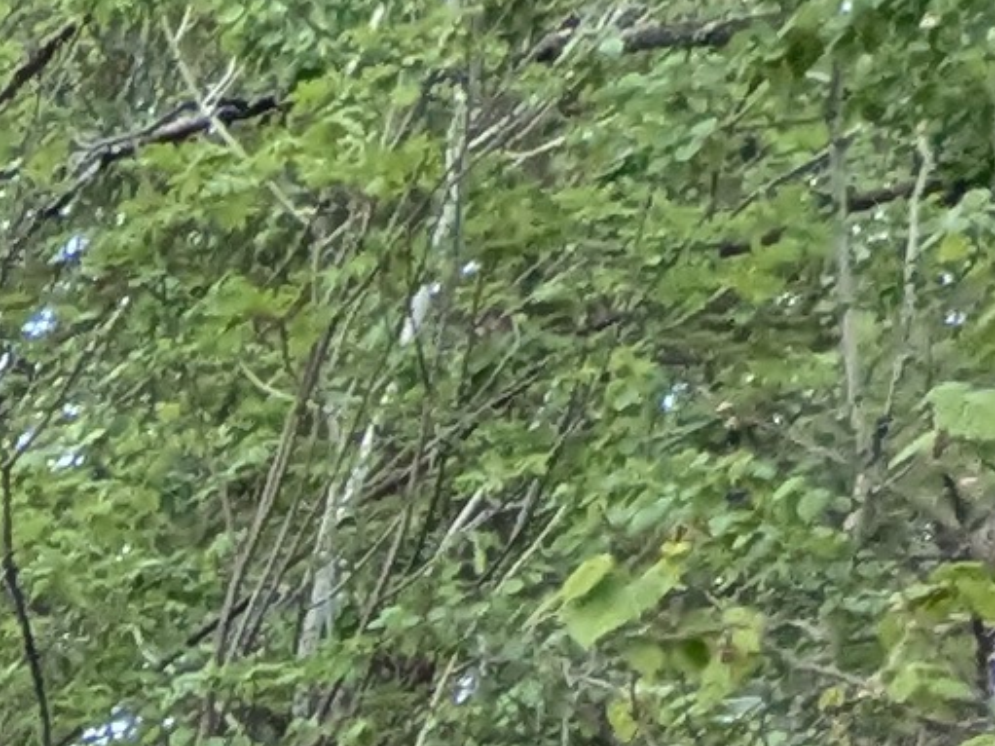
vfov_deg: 7.9
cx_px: -1861
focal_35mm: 128
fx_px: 3678
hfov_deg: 11.0
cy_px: 2887
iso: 125
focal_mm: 2.35
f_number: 2.2
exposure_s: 1/177
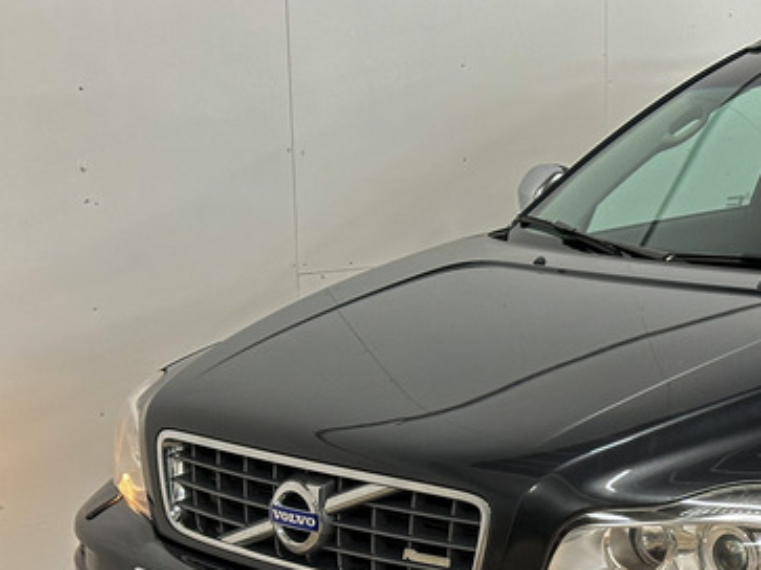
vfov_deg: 16.9
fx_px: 1890
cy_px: 501
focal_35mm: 86
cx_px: 673
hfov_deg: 22.3
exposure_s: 1/50
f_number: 1.78
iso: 250
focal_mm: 6.86
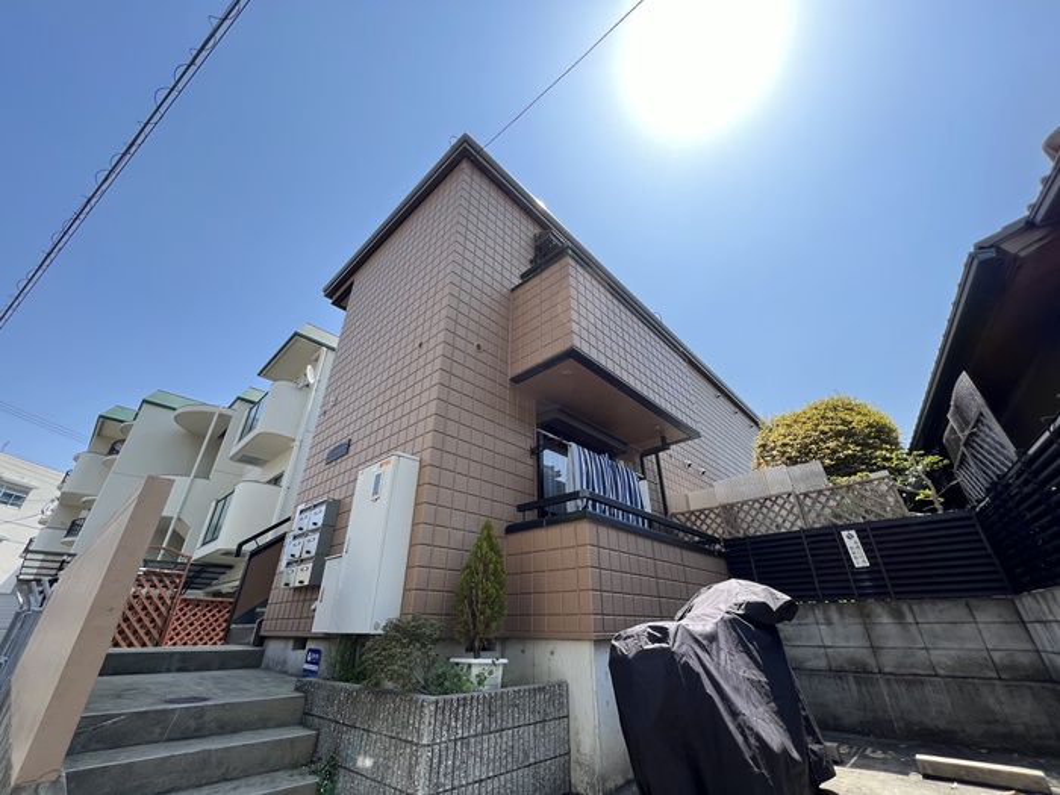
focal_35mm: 13
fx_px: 398
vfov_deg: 89.9
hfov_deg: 106.2
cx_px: 530
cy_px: 398
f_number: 1.8
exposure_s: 1/1024
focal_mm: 1.57
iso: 32
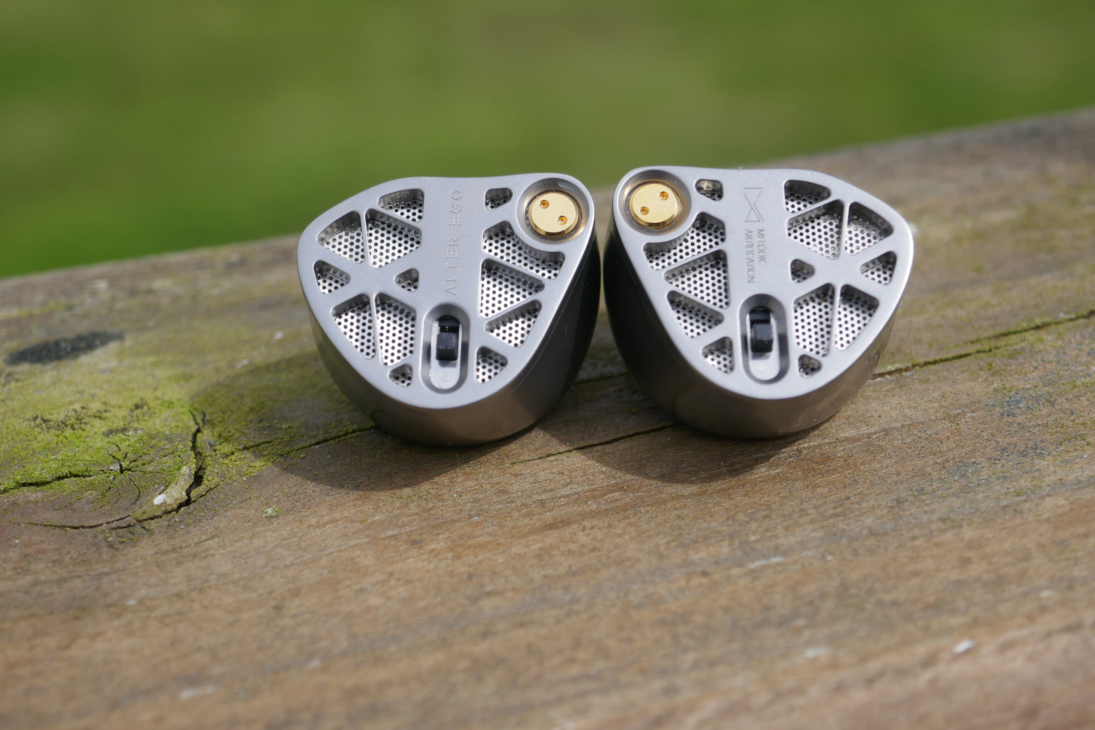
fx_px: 2129
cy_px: 365
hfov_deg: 28.8
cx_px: 548
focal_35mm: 70
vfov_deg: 19.5
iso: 125
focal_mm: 25.5
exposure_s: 1/800
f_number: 5
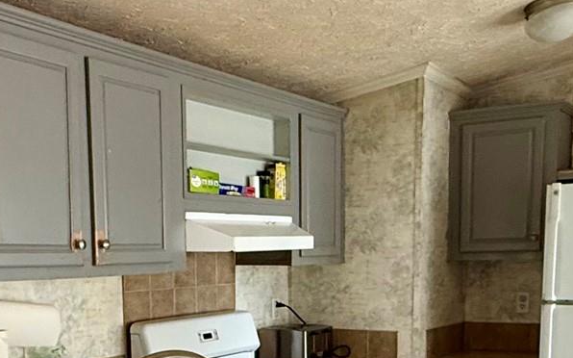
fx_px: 796
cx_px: 238
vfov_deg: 24.1
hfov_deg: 39.5
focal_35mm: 51
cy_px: 368
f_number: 2.2
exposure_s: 1/72
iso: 320
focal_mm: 2.22
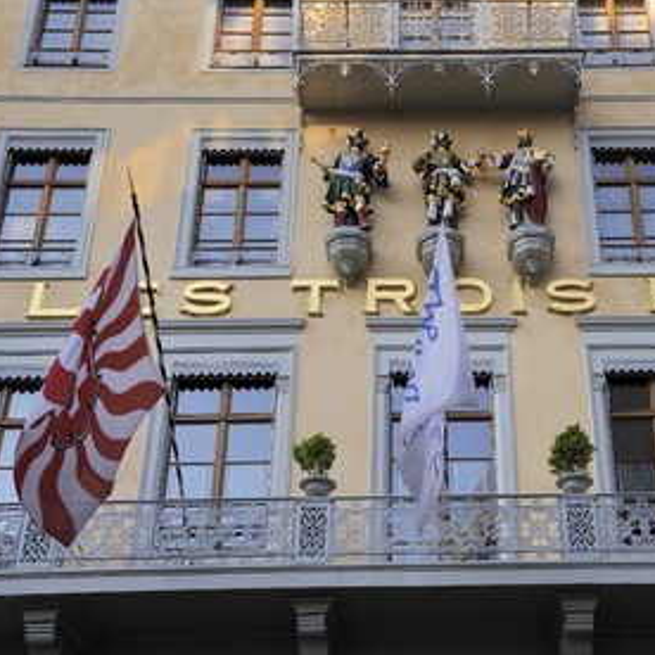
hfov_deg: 29.8
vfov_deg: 30.0
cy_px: 328
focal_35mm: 57
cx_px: 446
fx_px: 1220
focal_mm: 44
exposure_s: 1/100
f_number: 8
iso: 200
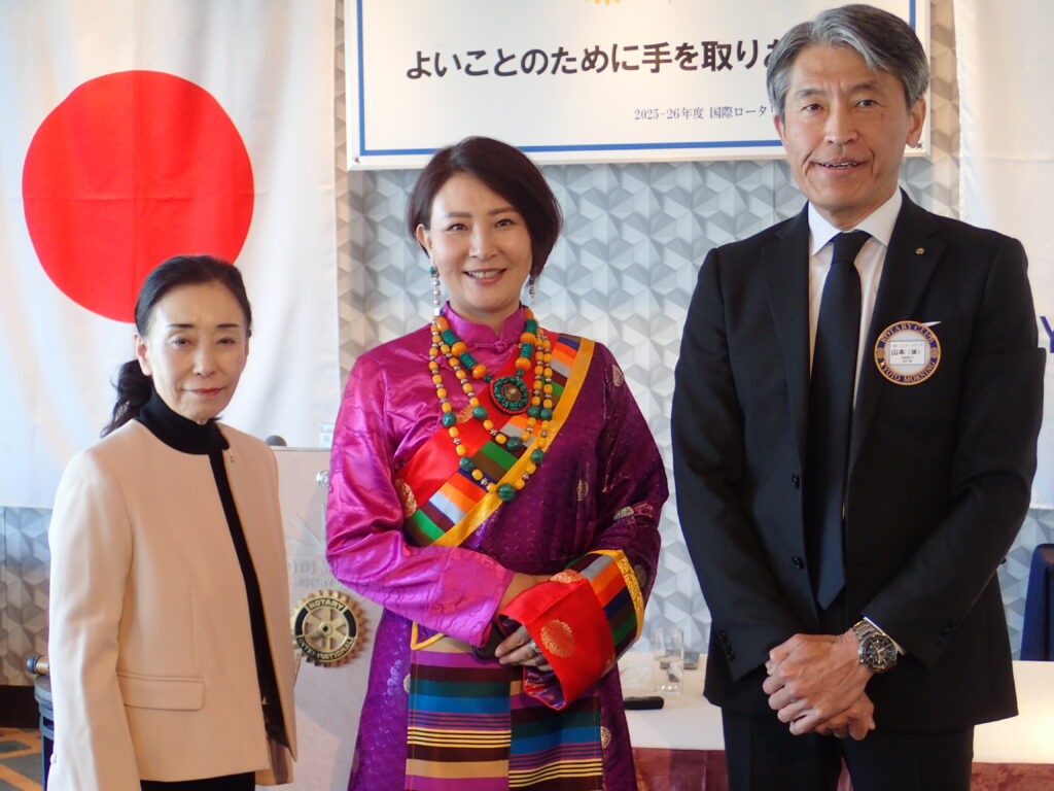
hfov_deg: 31.7
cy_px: 396
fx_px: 1857
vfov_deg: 24.0
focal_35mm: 61
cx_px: 527
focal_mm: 11.01
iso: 250
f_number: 3.6
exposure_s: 1/60
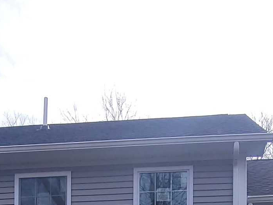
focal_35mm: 57
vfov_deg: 18.3
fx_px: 449
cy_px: 398
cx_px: 153
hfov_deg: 33.8
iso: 64
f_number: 2.2
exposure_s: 1/2005
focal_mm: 2.2
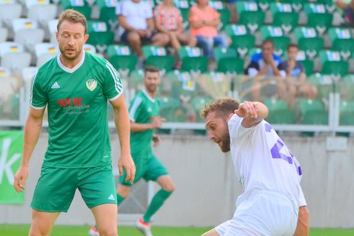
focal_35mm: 508
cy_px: 210
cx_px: 124
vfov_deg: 2.7
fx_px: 4997
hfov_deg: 4.1
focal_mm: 180
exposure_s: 1/1000
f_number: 5
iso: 640
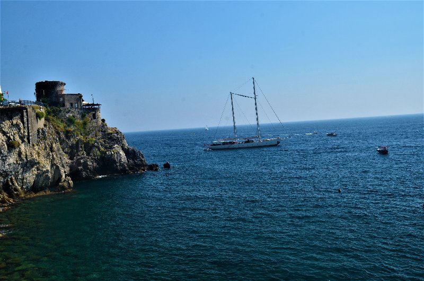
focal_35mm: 38
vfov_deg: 35.3
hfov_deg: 51.4
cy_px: 140
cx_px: 212
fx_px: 441
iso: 180
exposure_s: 1/125
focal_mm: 25
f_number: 11
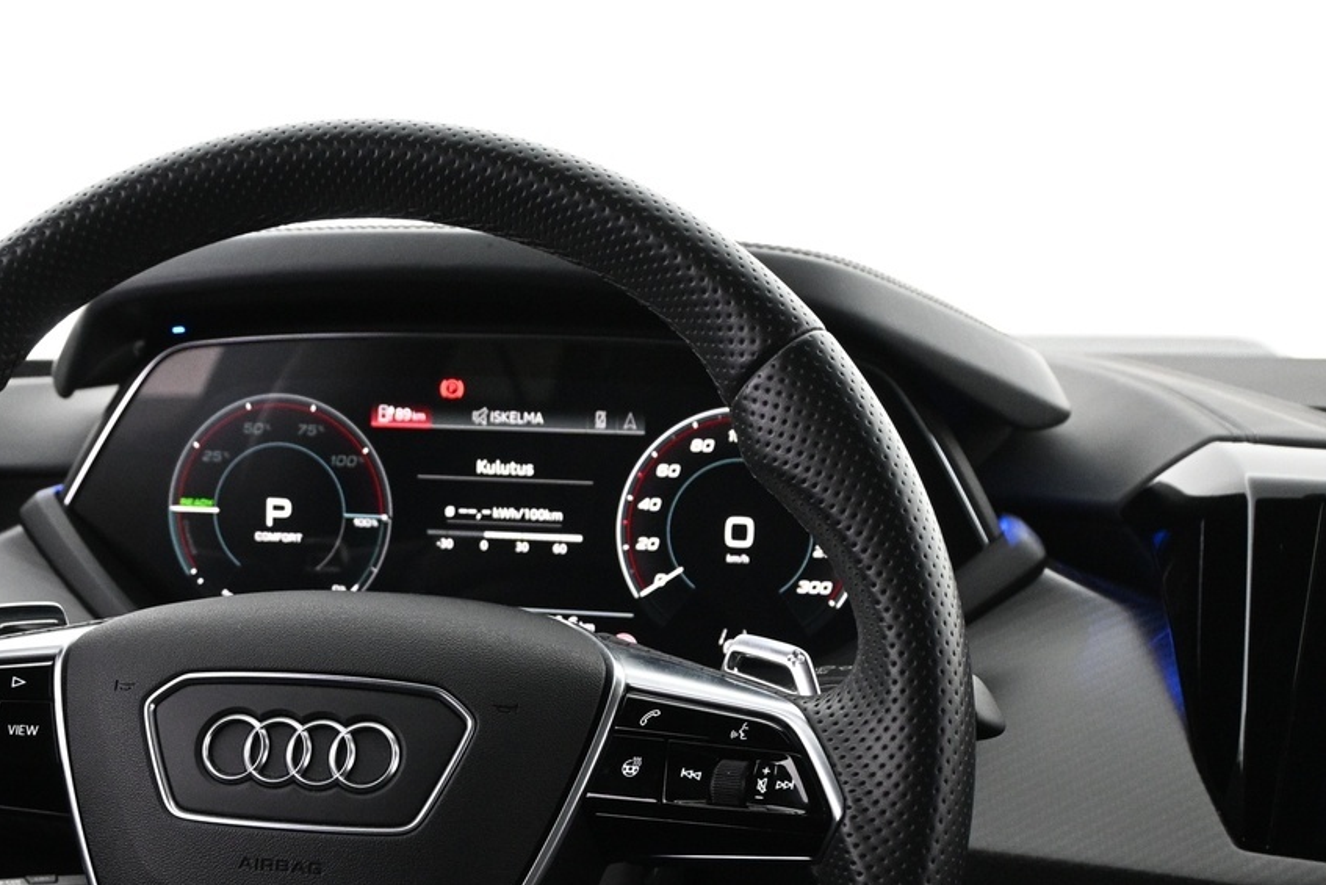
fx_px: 2430
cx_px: 351
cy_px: 747
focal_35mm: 66
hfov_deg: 30.1
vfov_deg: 20.3
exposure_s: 1/25
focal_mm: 23
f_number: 4.2
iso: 1600
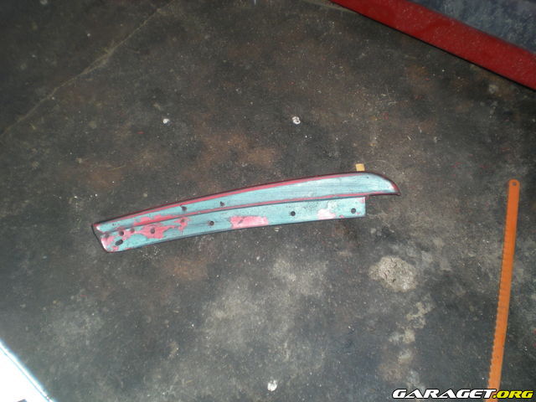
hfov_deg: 49.0
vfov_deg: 37.7
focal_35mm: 38
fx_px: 588
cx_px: 268
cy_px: 201
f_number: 3.1
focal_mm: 6.3
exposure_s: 1/53.1
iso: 50
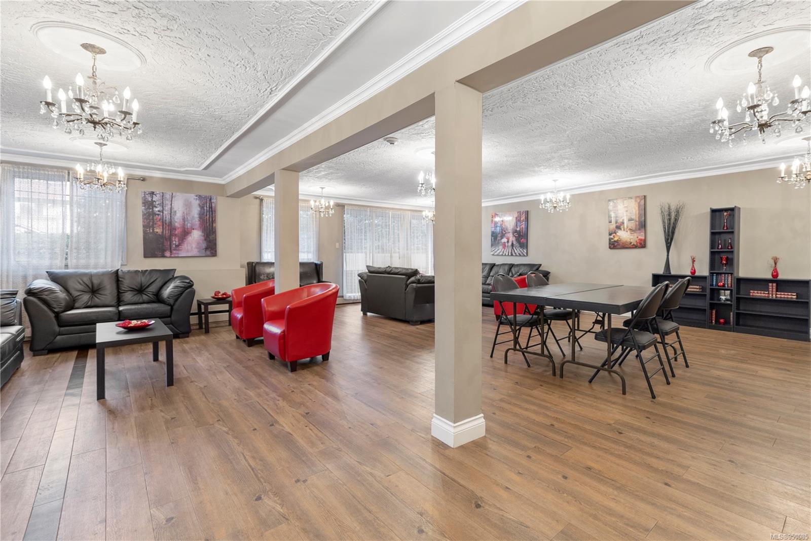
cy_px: 270
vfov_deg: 73.7
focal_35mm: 16
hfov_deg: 96.7
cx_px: 406
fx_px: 360
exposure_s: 1/10
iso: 400
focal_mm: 16
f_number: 2.8
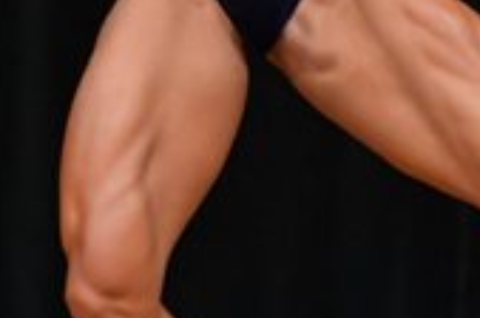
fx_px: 19257
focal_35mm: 1447
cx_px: 513
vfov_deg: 0.9
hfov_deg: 1.4
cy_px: -65
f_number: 5.6
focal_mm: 210
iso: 4000
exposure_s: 1/400
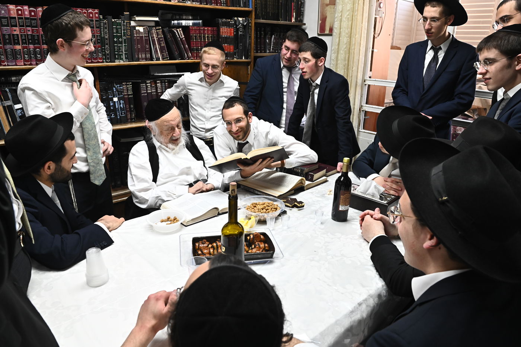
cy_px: 174
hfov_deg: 73.8
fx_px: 347
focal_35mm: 24
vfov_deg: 53.1
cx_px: 260
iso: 2500
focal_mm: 24
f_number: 7.1
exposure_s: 1/200
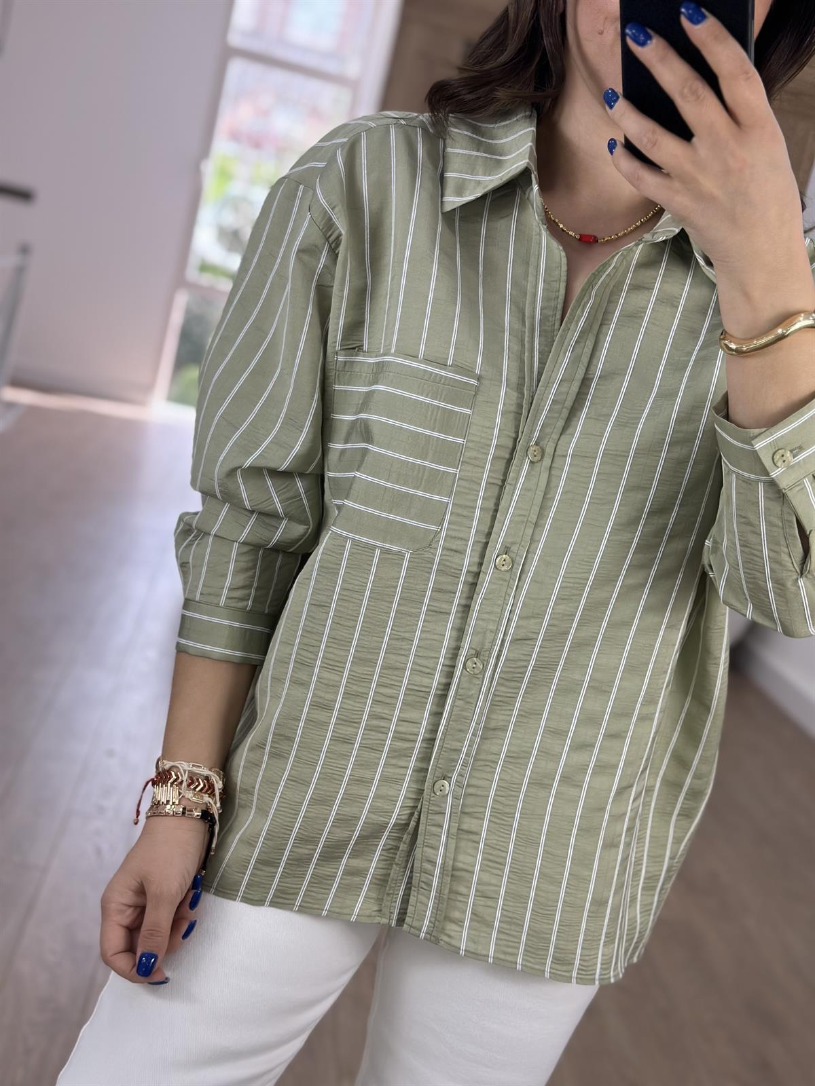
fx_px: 1507
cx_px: 408
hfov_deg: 30.3
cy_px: 543
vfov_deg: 39.7
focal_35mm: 48
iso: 80
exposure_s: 1/506
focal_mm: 6.86
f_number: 1.78
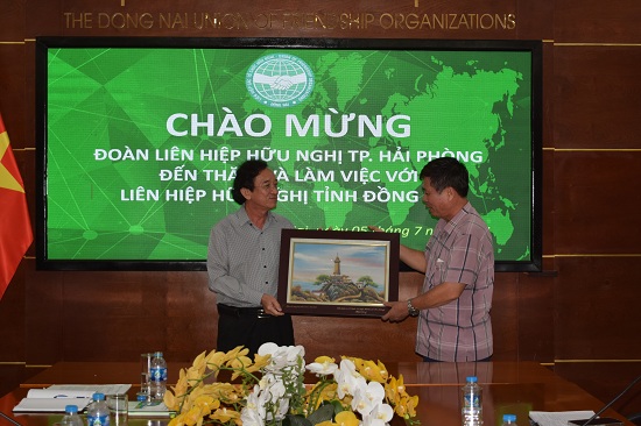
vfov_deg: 19.7
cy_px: 213
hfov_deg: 29.3
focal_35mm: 69
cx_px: 320
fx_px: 1228
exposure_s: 1/125
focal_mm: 46
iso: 400
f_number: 5.6
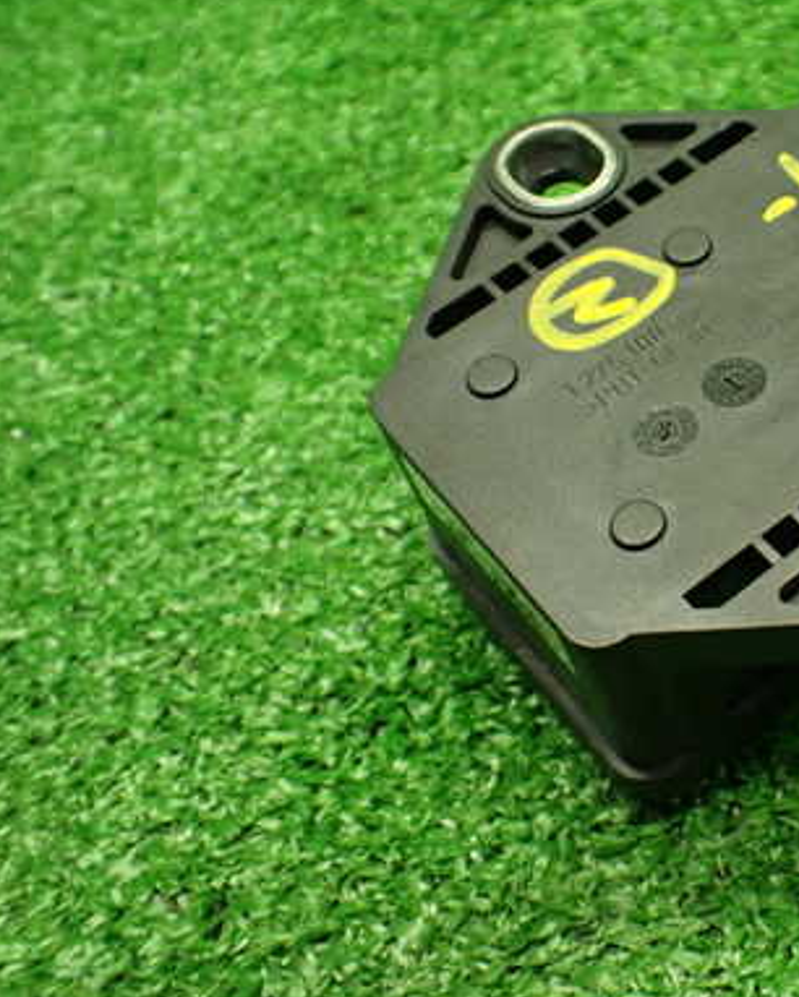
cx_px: 773
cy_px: 446
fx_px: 1359
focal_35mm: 46
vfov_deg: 40.3
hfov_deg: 30.7
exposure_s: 1/125
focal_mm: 5.4
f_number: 2.3
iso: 800
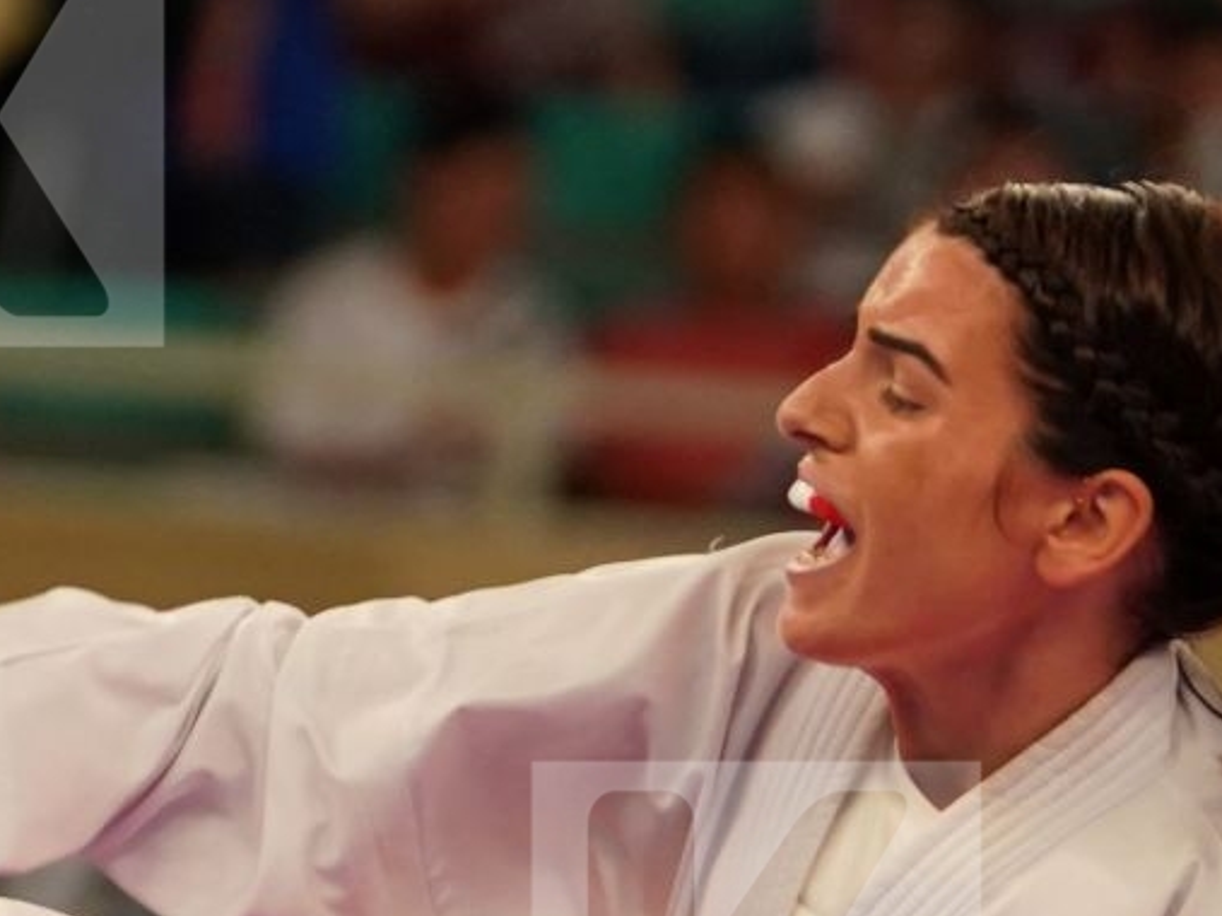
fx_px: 27105
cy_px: 981
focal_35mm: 768
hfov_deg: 2.6
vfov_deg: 1.9
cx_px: -60
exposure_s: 1/1000
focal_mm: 150
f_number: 2.8
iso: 2000
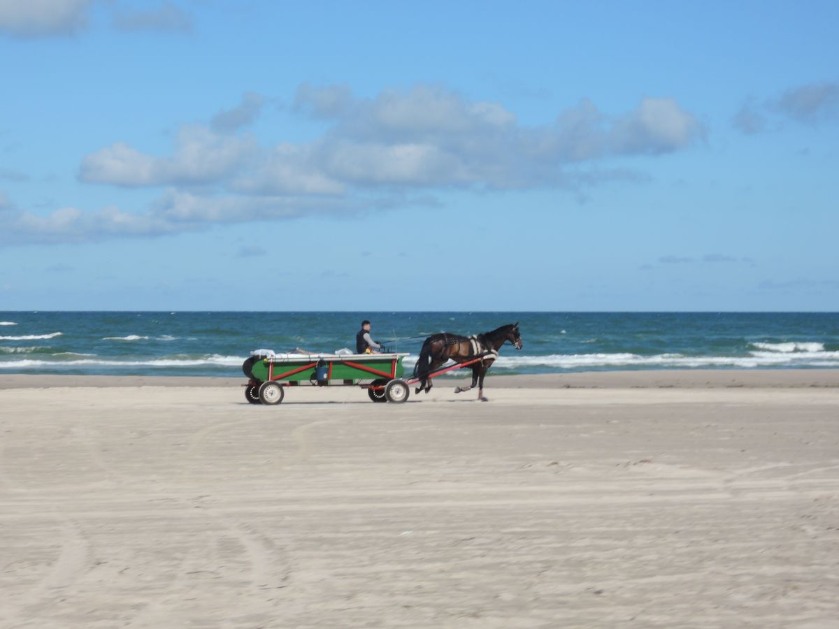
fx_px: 2303
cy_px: 314
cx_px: 420
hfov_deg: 20.7
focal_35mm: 95
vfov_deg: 15.6
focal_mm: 20.2
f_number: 6.3
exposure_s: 1/125
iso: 160
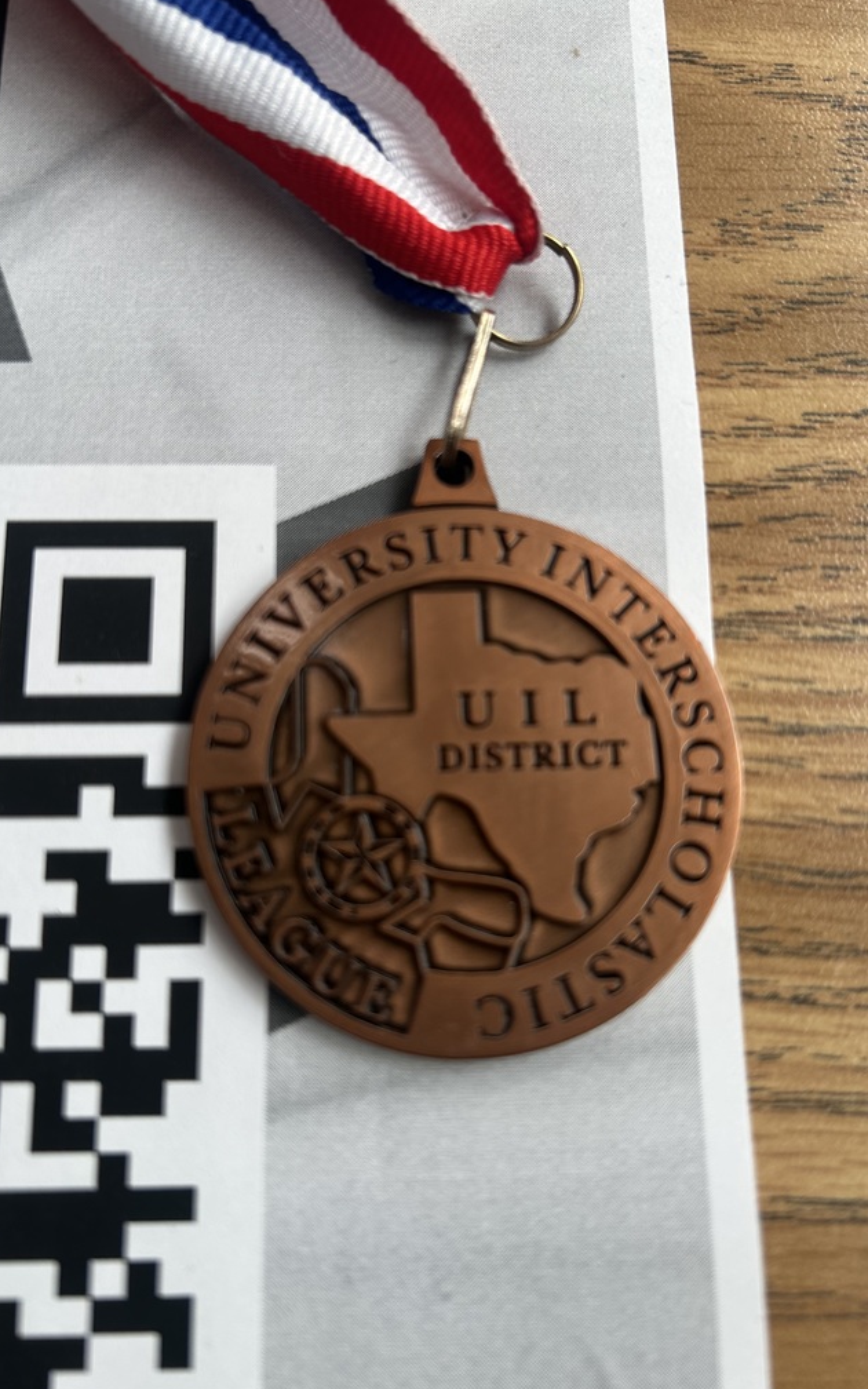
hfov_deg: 44.5
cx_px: 449
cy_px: 703
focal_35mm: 28
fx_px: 1060
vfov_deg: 66.5
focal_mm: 5.7
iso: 40
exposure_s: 1/197
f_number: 1.5
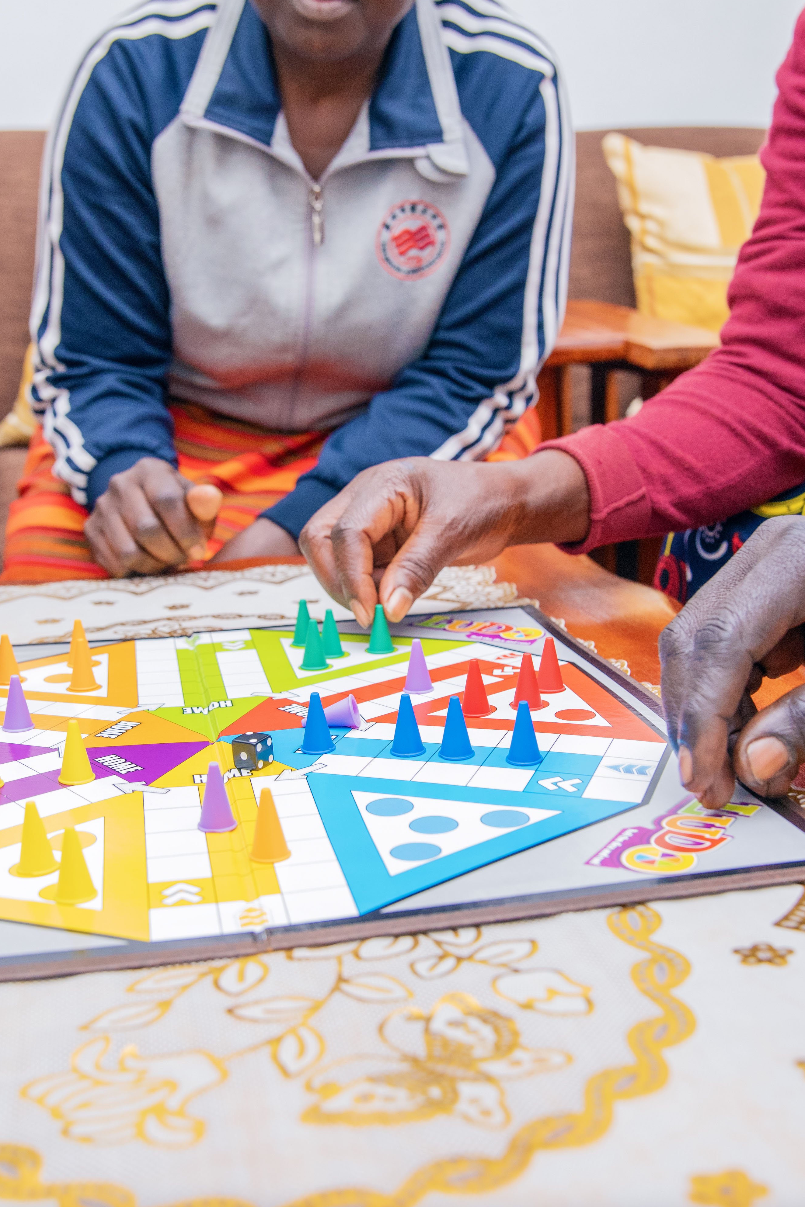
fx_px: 1577
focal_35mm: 47
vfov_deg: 41.9
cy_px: 602
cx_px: 367
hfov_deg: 28.6
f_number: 5
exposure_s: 1/250
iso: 1000
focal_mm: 31
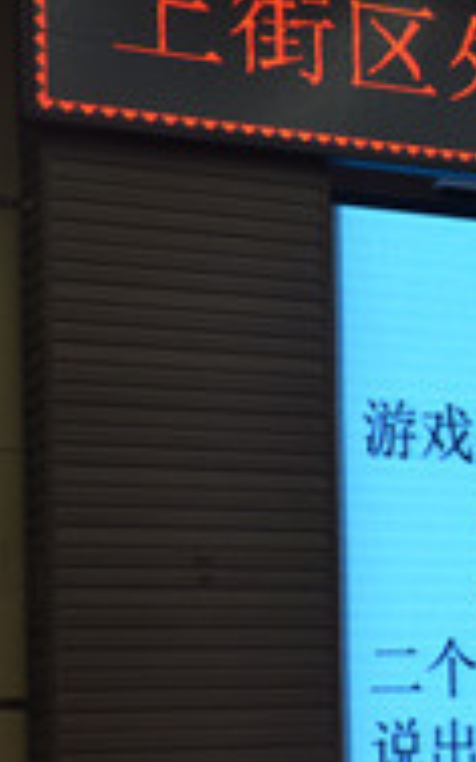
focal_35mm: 116
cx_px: 1125
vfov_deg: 17.8
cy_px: 599
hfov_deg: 10.0
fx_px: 2410
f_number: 5
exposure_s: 1/100
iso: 400
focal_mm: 24
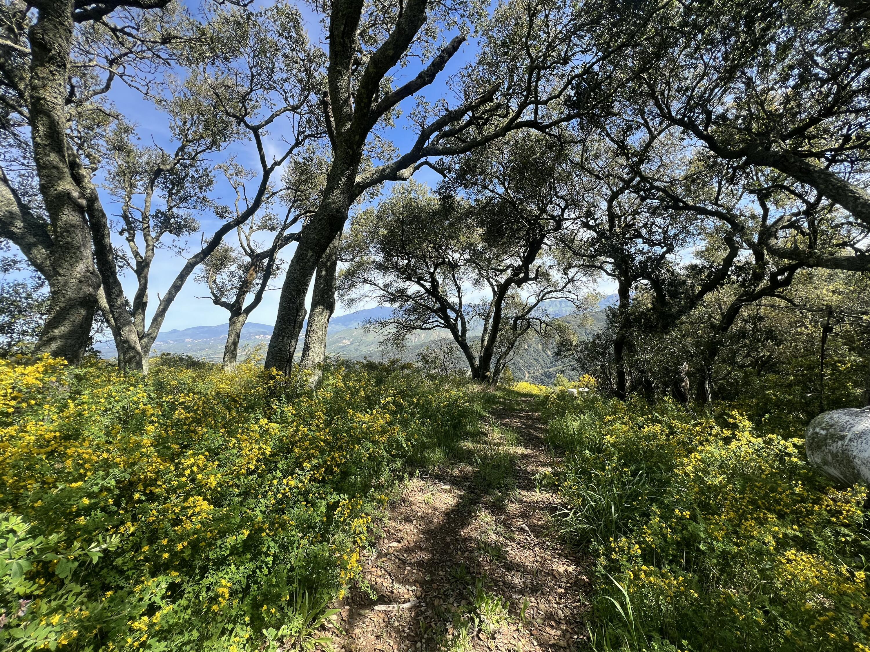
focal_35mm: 13
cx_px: 435
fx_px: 327
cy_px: 326
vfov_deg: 89.9
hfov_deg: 106.2
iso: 32
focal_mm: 1.57
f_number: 1.8
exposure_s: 1/523
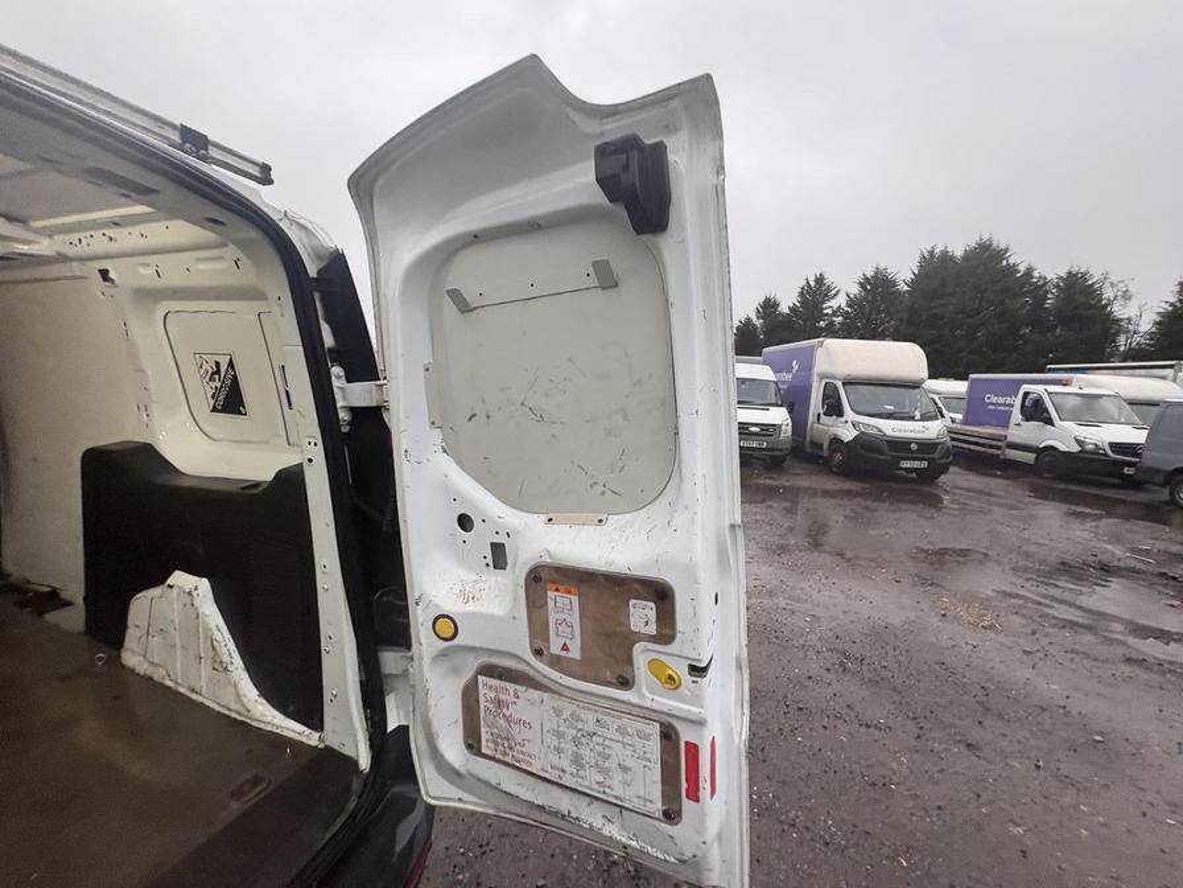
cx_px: 592
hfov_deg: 102.1
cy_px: 444
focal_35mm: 14
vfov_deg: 85.7
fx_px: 478
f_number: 2.2
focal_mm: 2.22
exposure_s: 1/99
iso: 200
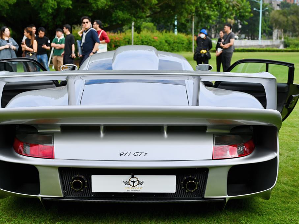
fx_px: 423
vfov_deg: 29.7
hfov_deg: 38.9
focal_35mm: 49
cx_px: 137
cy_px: 112
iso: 250
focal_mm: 45
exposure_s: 1/1600
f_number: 5
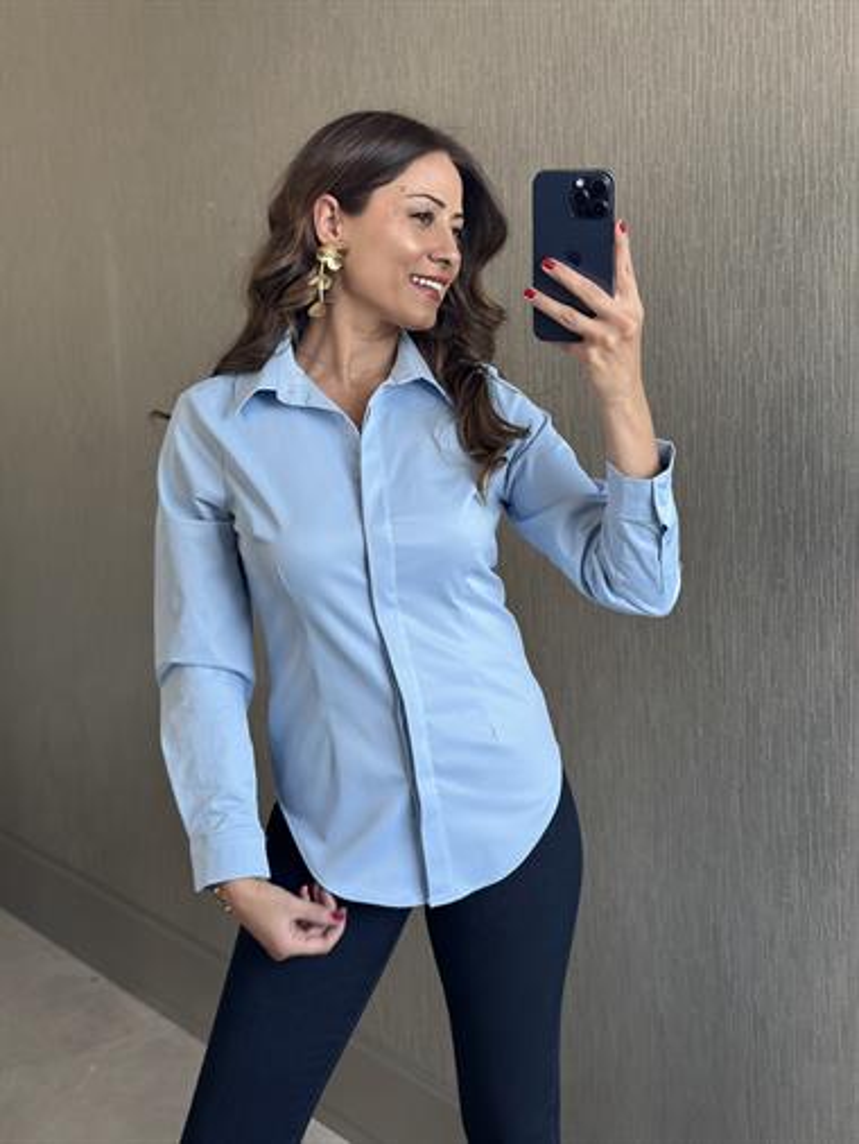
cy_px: 572
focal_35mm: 48
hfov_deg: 30.3
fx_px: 1587
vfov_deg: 39.6
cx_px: 430
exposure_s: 1/111
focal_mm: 6.86
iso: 125
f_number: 1.78
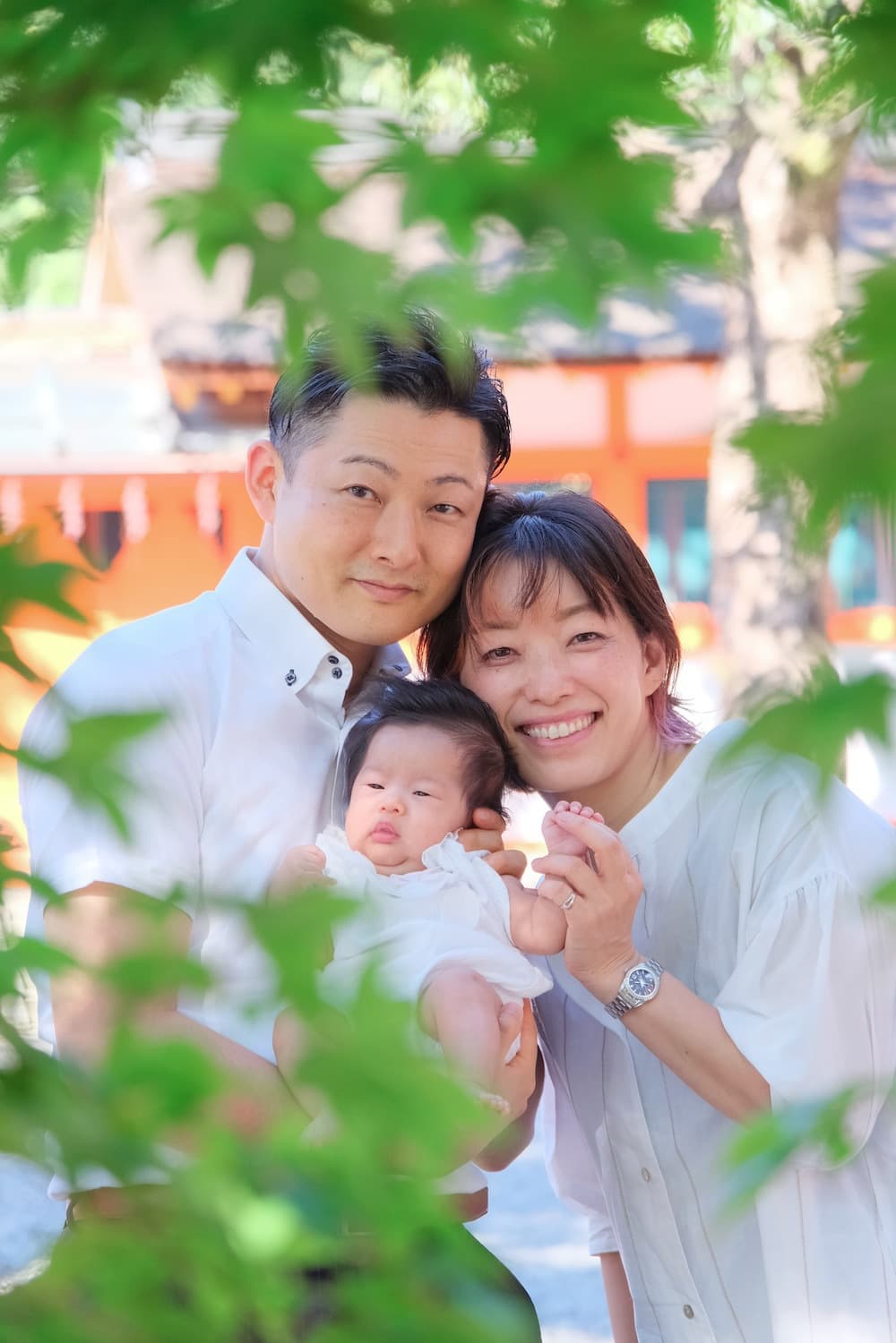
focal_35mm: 120
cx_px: 448
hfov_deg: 11.4
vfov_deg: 17.1
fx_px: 4480
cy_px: 672
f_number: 4
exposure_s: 1/320
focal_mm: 80
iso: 1600
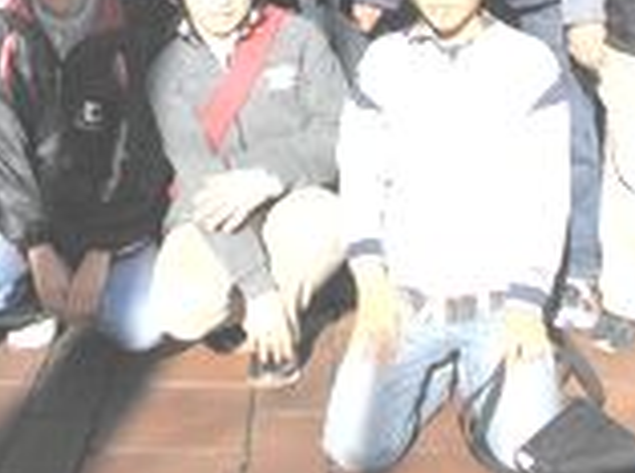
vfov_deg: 16.6
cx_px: 271
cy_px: -55
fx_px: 1574
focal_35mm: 86
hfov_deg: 22.8
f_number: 10
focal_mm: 6.6
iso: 64
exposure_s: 1/160
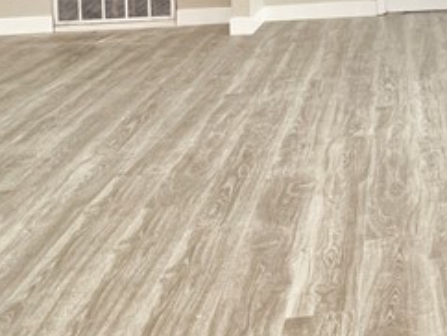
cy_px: -100
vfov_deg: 23.5
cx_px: 549
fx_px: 711
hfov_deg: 29.5
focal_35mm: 55
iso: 160
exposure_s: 1/120
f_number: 1.8
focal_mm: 1.57
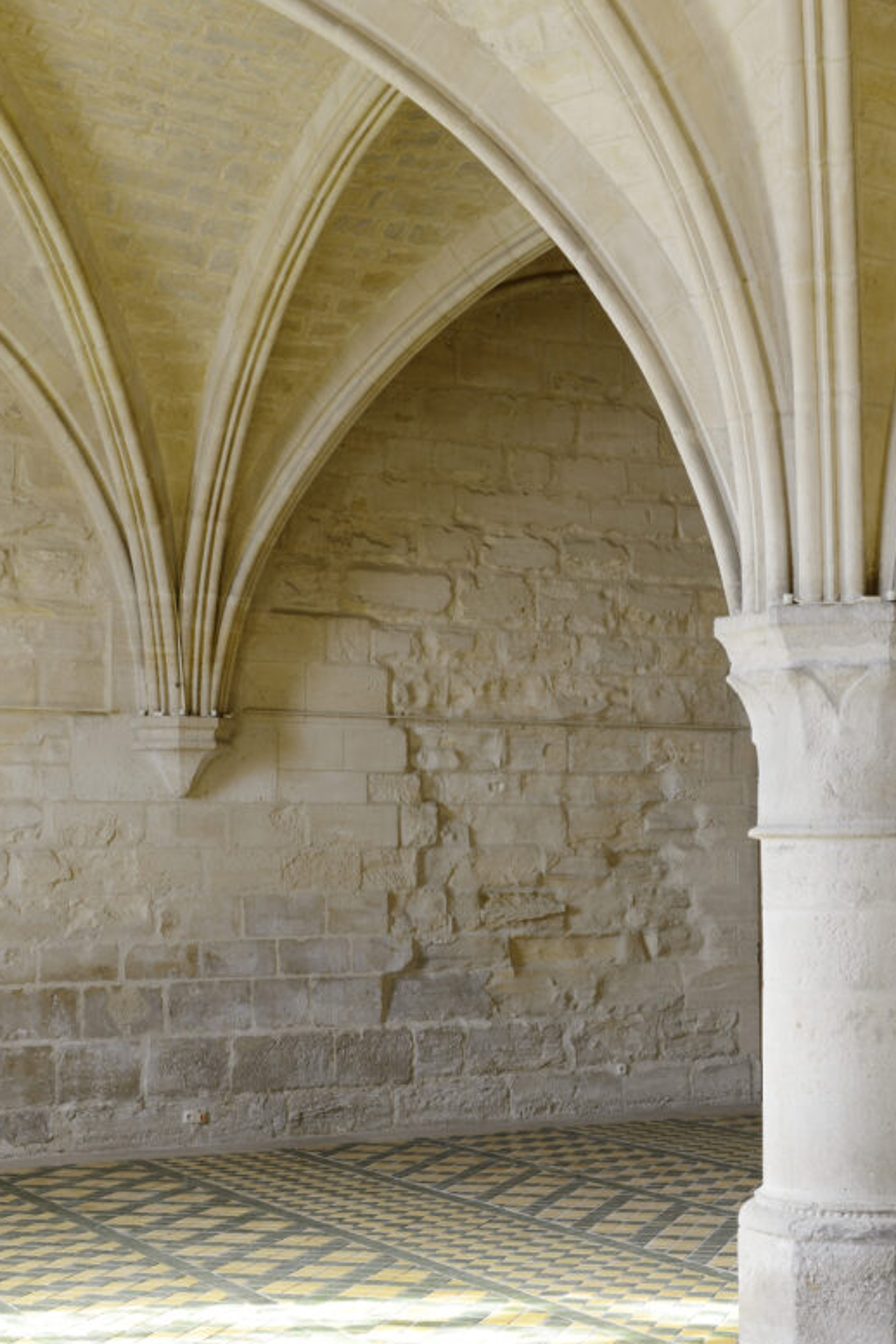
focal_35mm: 58
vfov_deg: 34.4
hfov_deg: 23.4
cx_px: 528
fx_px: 2165
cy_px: 815
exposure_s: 2
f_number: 16
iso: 100
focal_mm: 44
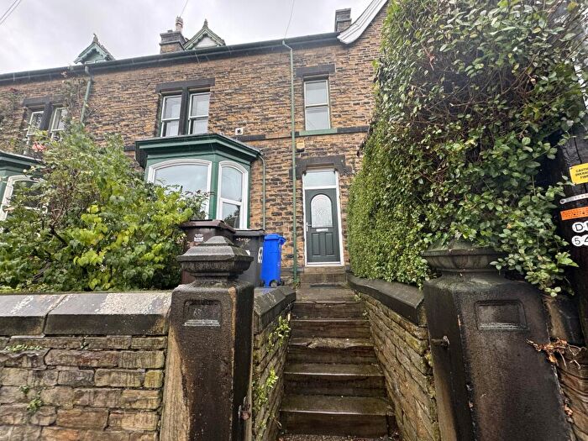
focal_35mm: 14
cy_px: 220
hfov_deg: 102.1
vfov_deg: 85.7
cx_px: 294
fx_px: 238
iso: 80
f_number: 2.2
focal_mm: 2.22
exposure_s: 1/99
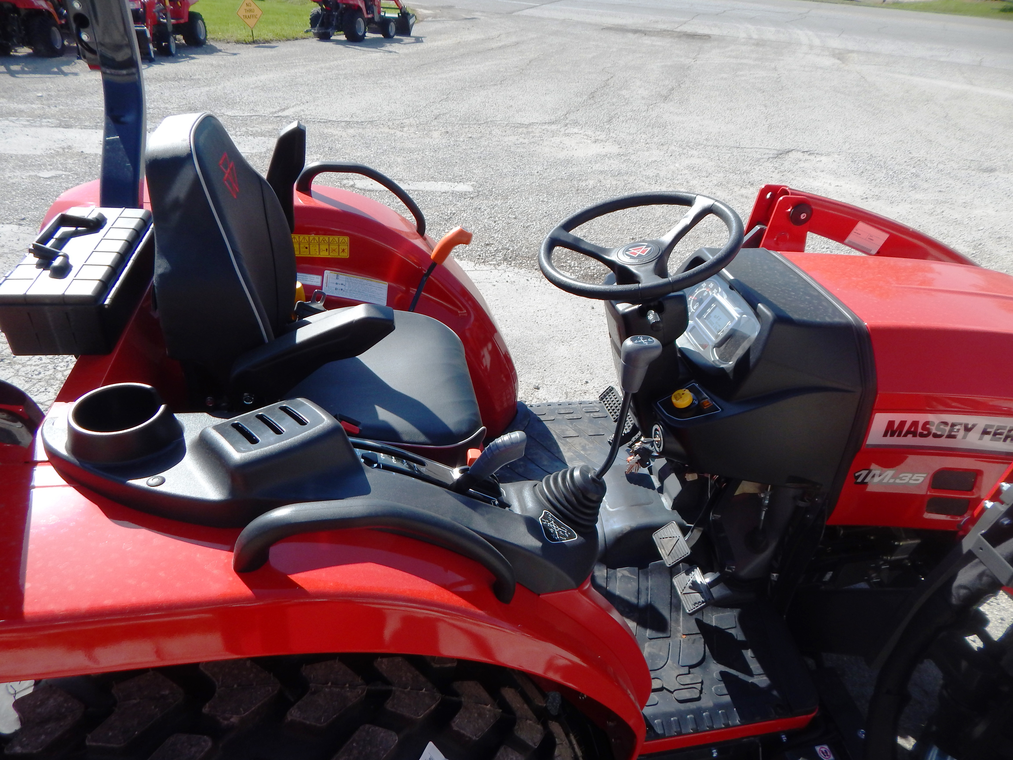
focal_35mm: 22
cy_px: 380
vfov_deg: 61.1
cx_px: 506
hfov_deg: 76.4
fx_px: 644
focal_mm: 4
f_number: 3
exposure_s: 1/1250
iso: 125
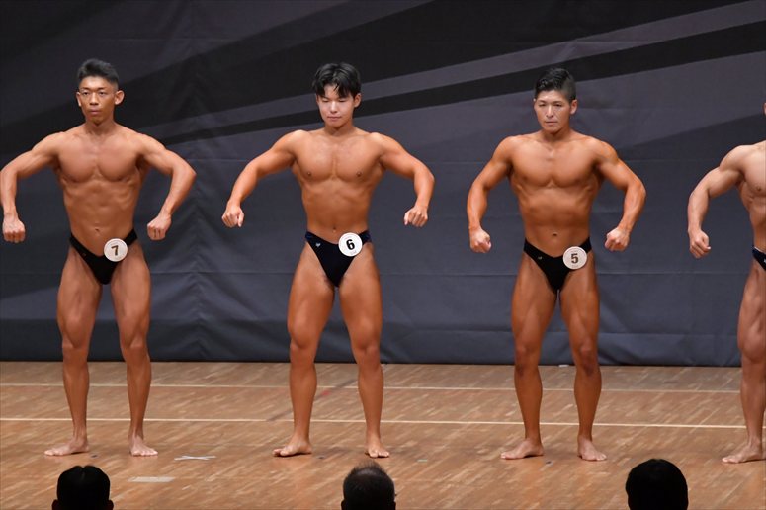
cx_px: 383
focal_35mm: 255
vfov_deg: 5.4
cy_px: 255
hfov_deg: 8.1
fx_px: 5423
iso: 6400
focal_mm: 170
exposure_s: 1/400
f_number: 5.6
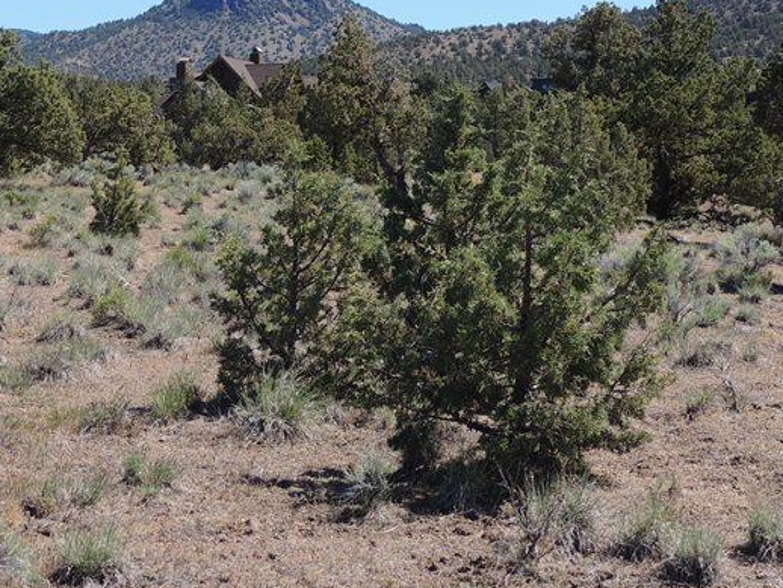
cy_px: 62
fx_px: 1924
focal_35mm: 85
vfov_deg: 17.1
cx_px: 450
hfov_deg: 23.0
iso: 100
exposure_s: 1/800
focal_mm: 7.6
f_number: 3.4
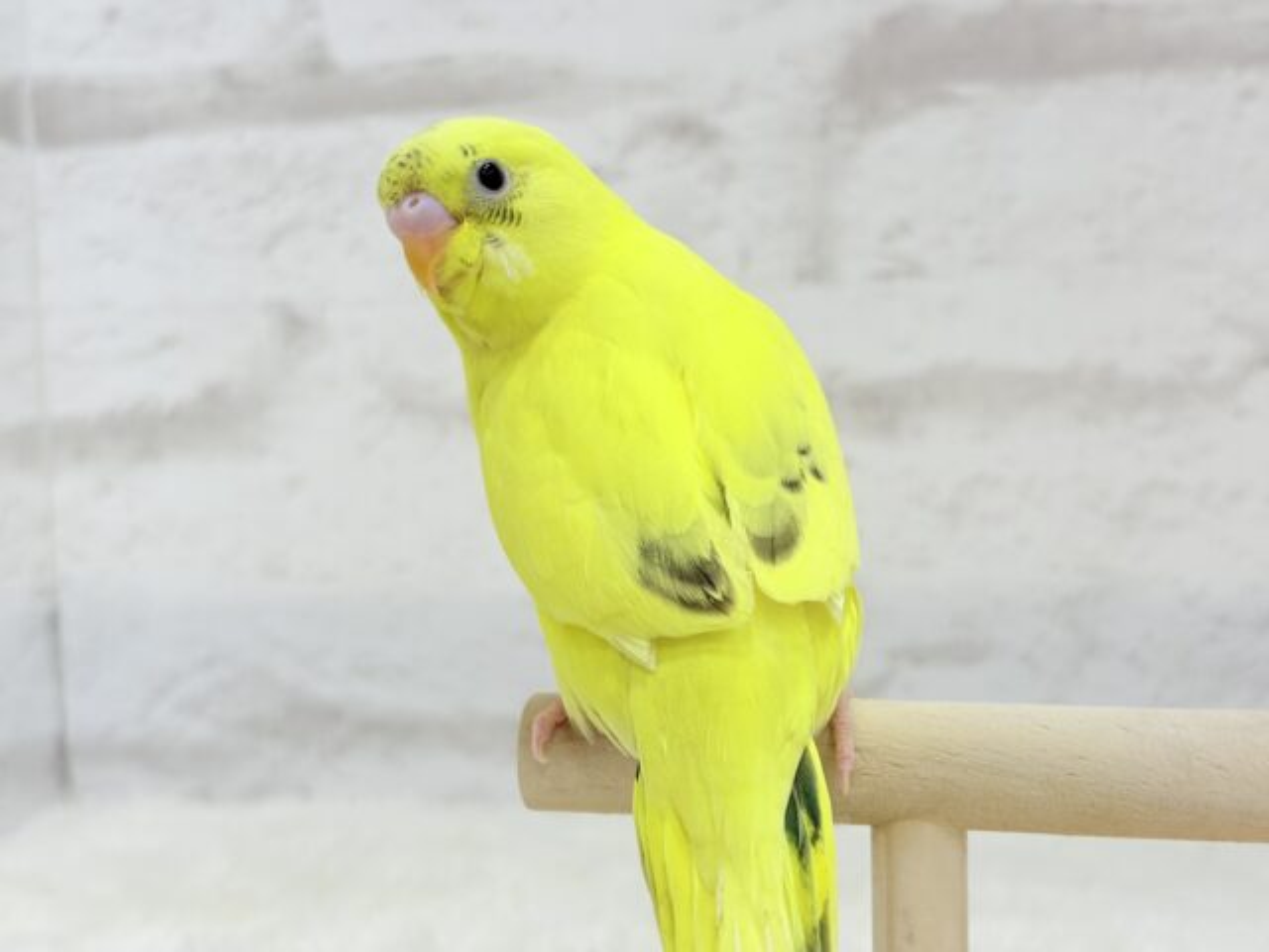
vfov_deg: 28.0
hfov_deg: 36.8
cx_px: 634
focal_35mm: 52
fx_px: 1906
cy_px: 476
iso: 64
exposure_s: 1/100
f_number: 1.6
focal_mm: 5.96
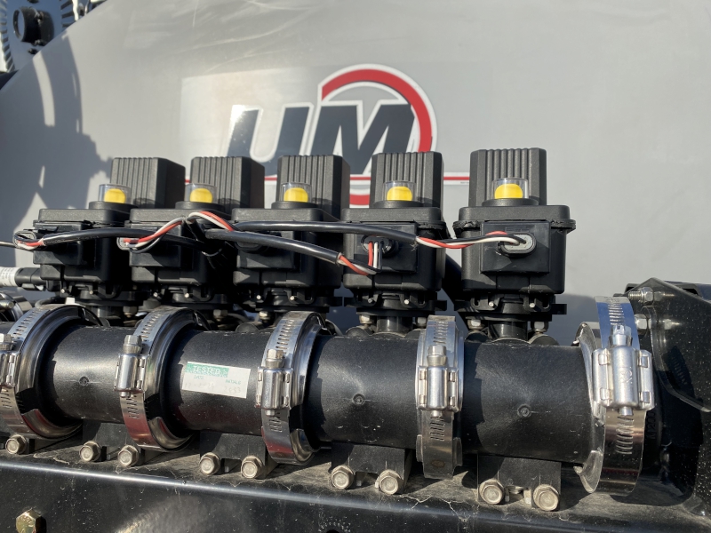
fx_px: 534
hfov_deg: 67.3
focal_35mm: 26
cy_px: 266
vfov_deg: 53.1
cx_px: 356
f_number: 1.8
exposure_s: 1/2183
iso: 32
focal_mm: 4.25
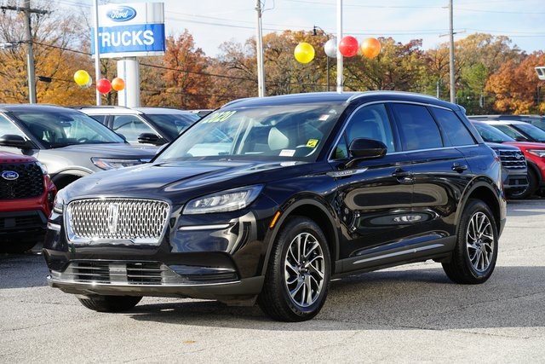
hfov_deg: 24.2
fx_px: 1272
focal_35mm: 84
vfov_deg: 16.3
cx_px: 272
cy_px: 182
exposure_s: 1/125
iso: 100
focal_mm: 84
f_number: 8
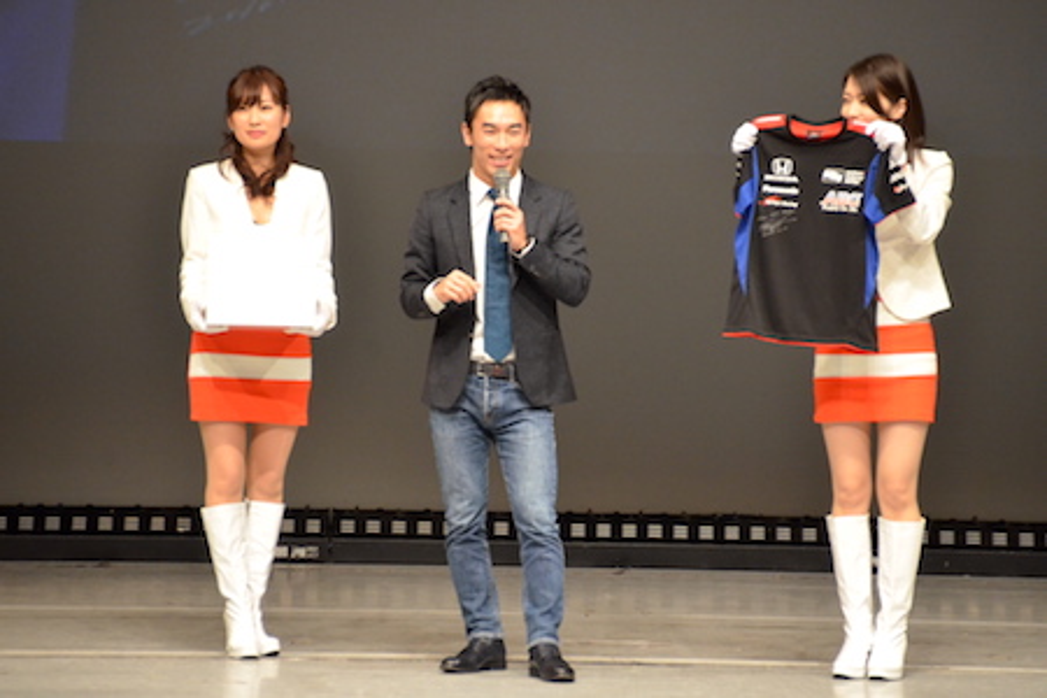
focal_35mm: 405
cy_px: 349
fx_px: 11778
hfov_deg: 5.1
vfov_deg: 3.4
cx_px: 524
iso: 2500
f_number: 6.3
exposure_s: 1/100
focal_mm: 270
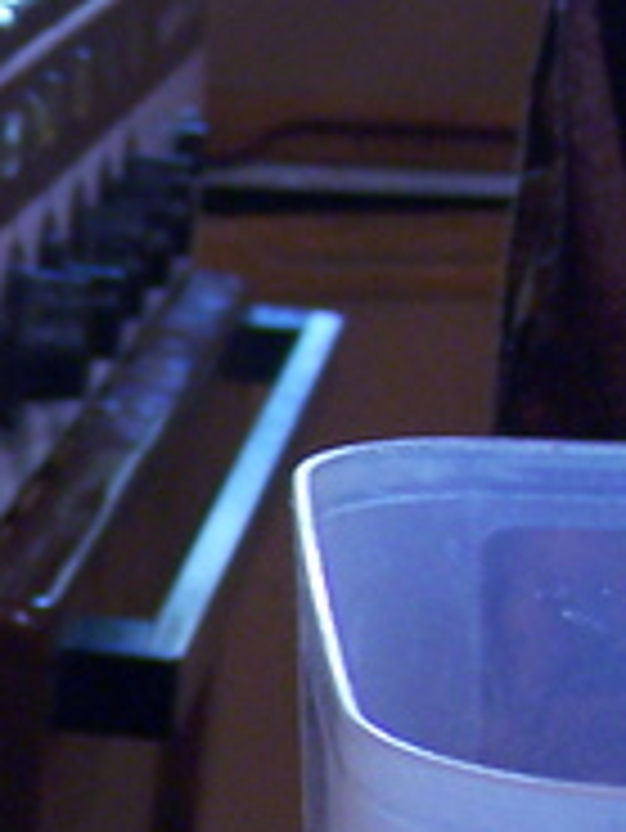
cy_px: 711
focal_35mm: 158
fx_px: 3805
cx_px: -522
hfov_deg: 9.0
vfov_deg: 12.4
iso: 140
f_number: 2.8
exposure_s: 1/8
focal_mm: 6.3
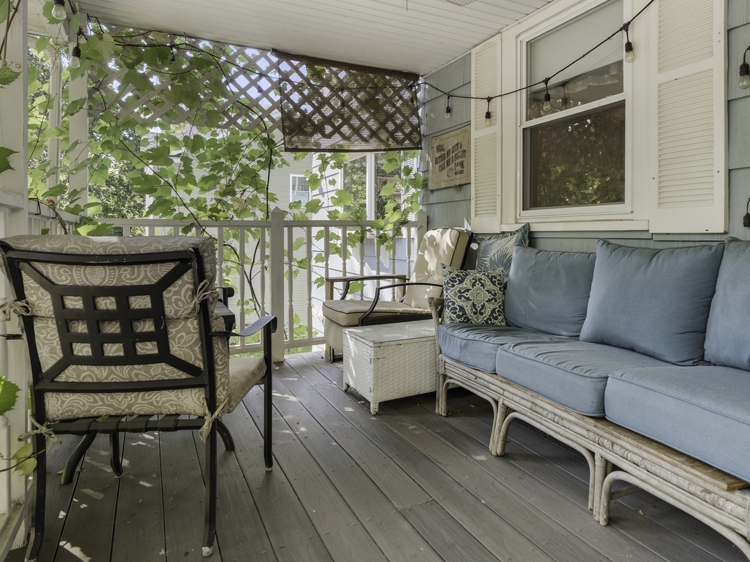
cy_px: 237
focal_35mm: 23
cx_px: 471
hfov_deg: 72.6
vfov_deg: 58.6
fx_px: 498
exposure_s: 2.5
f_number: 8
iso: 200
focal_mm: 16
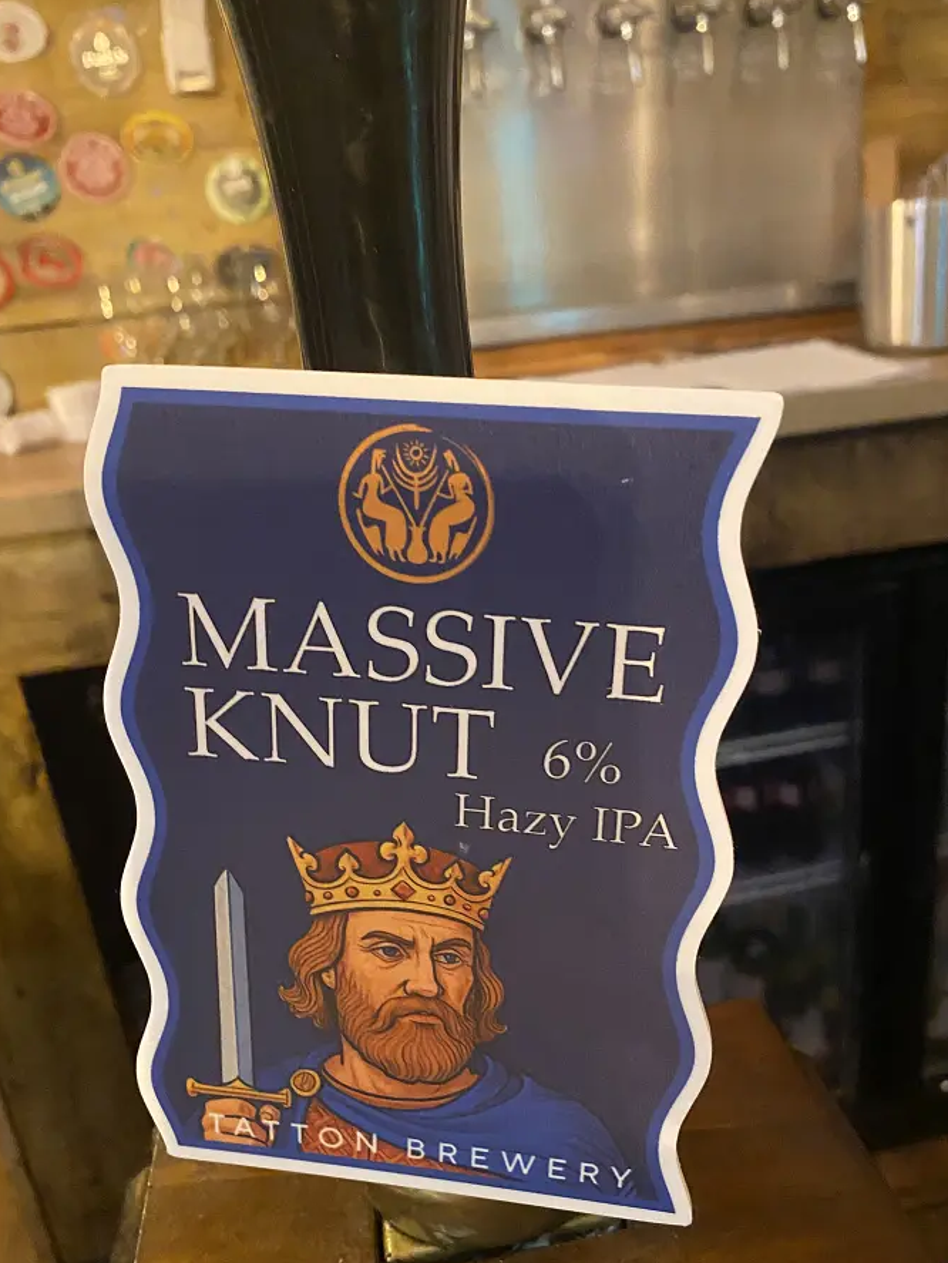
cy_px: 688
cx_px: 494
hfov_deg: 46.8
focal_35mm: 30
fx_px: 1095
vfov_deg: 59.8
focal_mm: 4.25
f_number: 1.8
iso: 640
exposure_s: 1/25
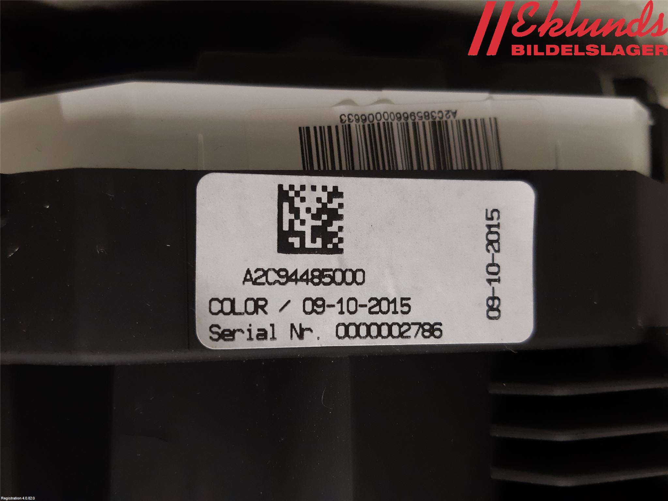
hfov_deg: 67.3
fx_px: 502
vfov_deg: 53.1
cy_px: 250
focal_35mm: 26
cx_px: 334
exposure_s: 1/50
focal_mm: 3.93
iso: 160
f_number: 1.7
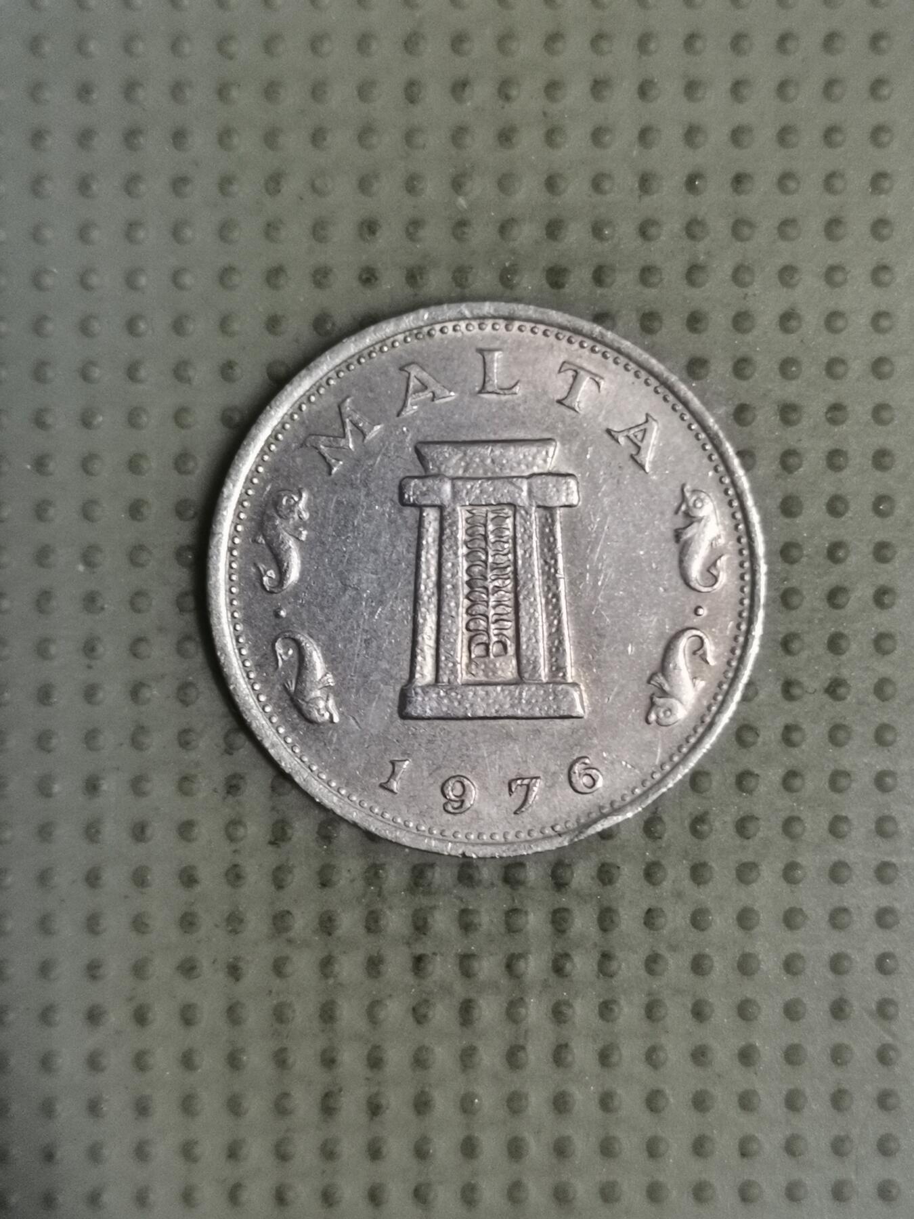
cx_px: 457
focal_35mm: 52
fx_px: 1831
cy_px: 610
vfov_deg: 36.8
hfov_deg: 28.0
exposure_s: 1/25.7
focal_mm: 4.75
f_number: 1.8
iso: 400
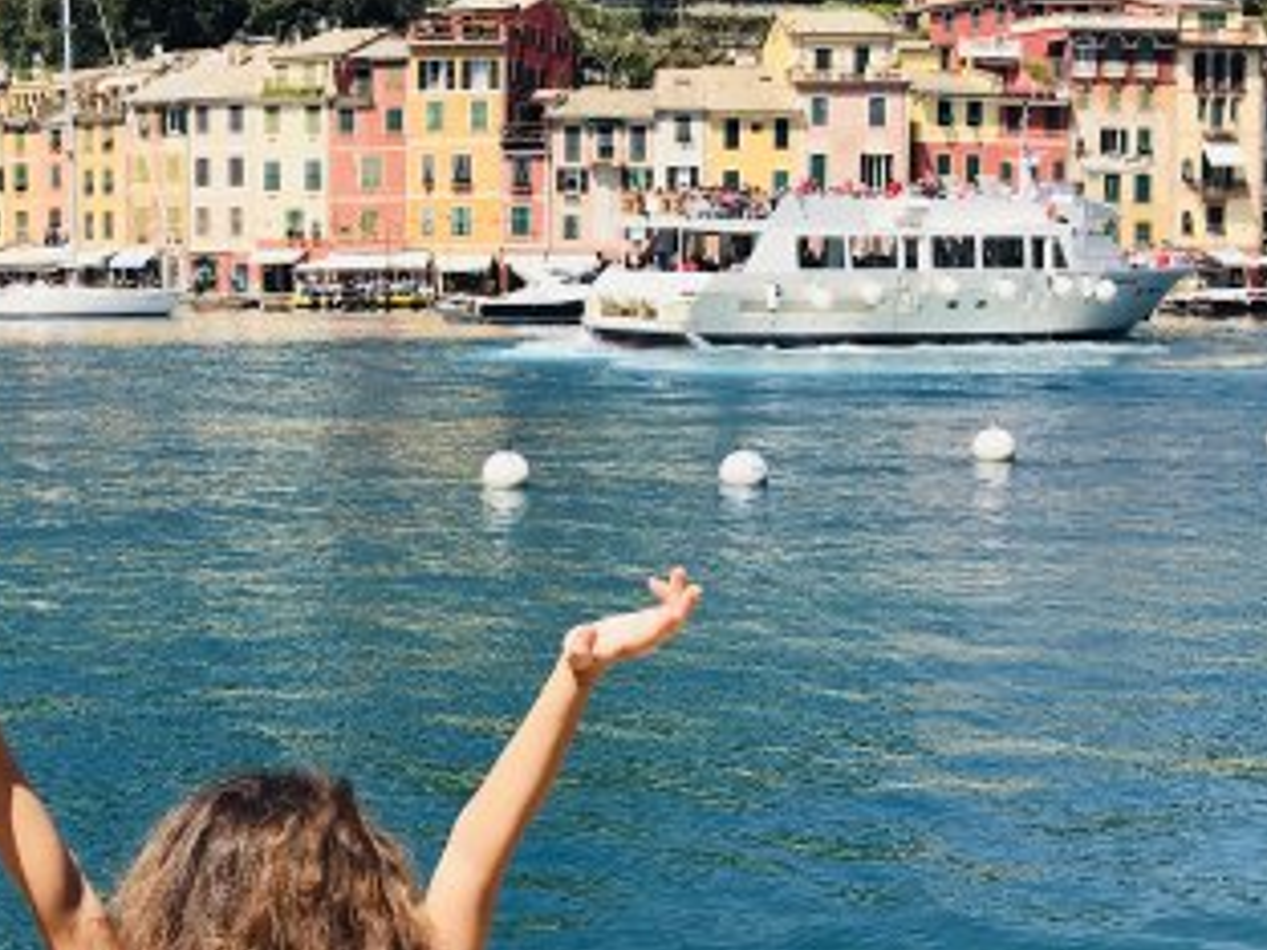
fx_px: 2013
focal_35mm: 55
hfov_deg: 34.3
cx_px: 337
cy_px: 392
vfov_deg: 26.5
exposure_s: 1/2283
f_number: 1.8
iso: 20
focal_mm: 3.99
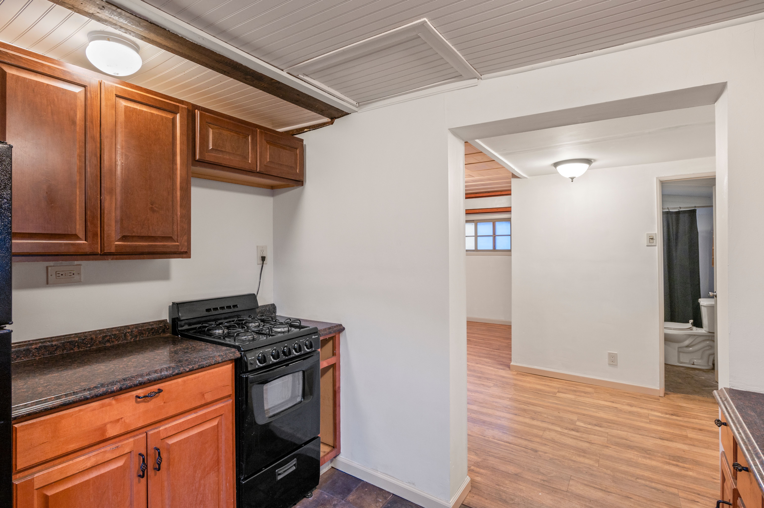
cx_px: 382
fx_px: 361
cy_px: 254
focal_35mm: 17
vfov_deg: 70.4
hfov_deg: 93.3
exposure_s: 1/2.5
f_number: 8
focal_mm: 17
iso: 400
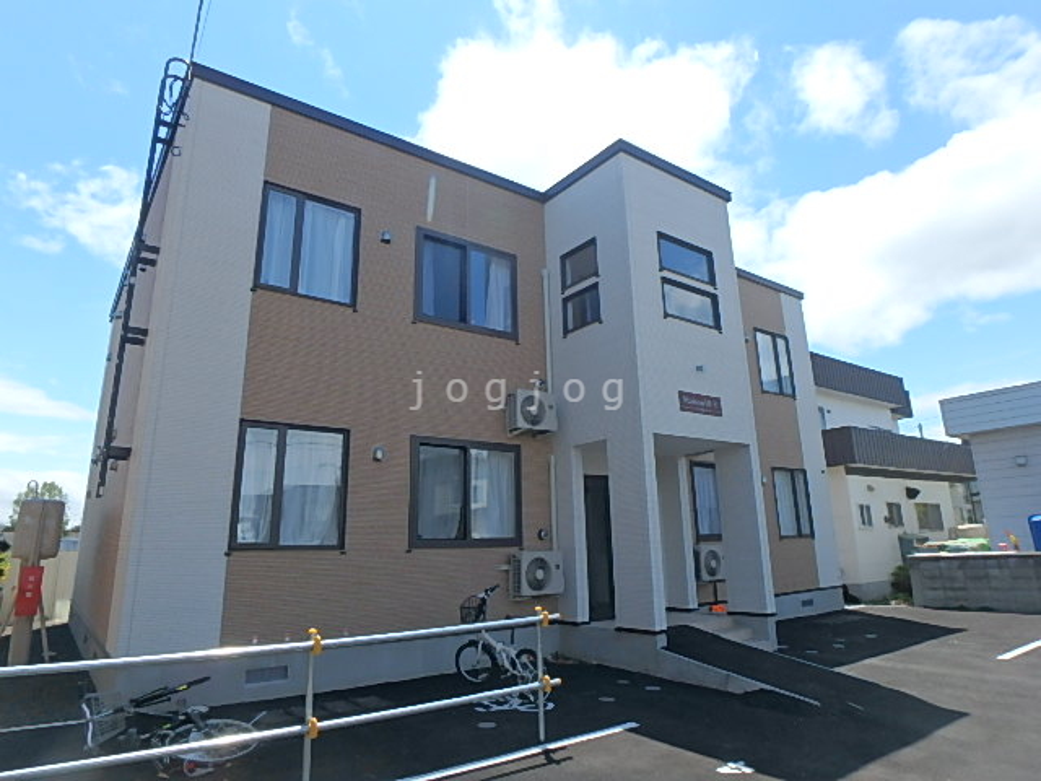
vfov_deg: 63.4
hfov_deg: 79.0
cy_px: 390
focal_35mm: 21
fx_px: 632
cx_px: 520
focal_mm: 3.7
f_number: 6
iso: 125
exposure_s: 1/500
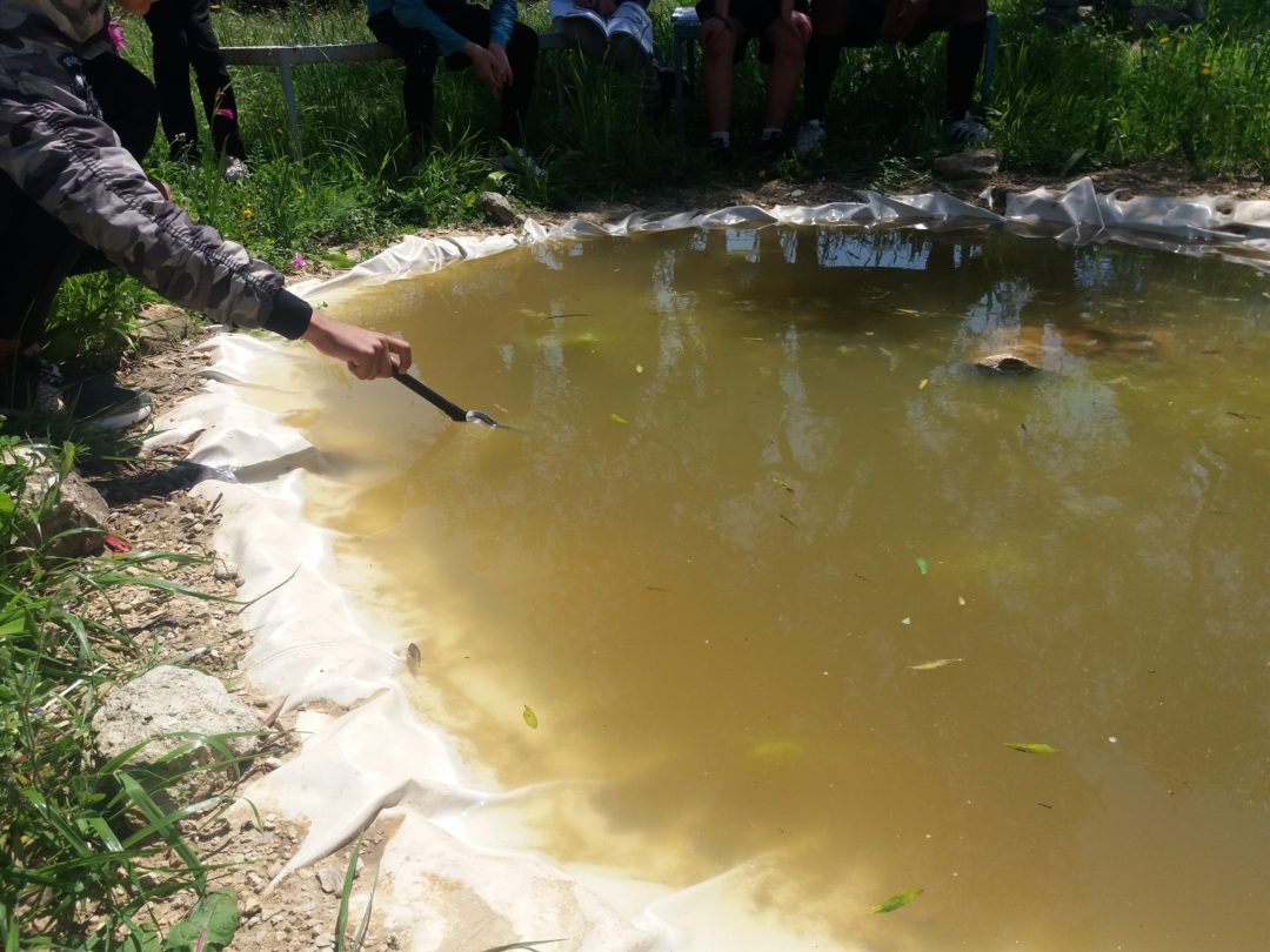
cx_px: 635
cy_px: 476
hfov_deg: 63.4
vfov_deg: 49.7
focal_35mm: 28
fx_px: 1027
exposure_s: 1/2178
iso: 64
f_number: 1.9
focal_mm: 3.7
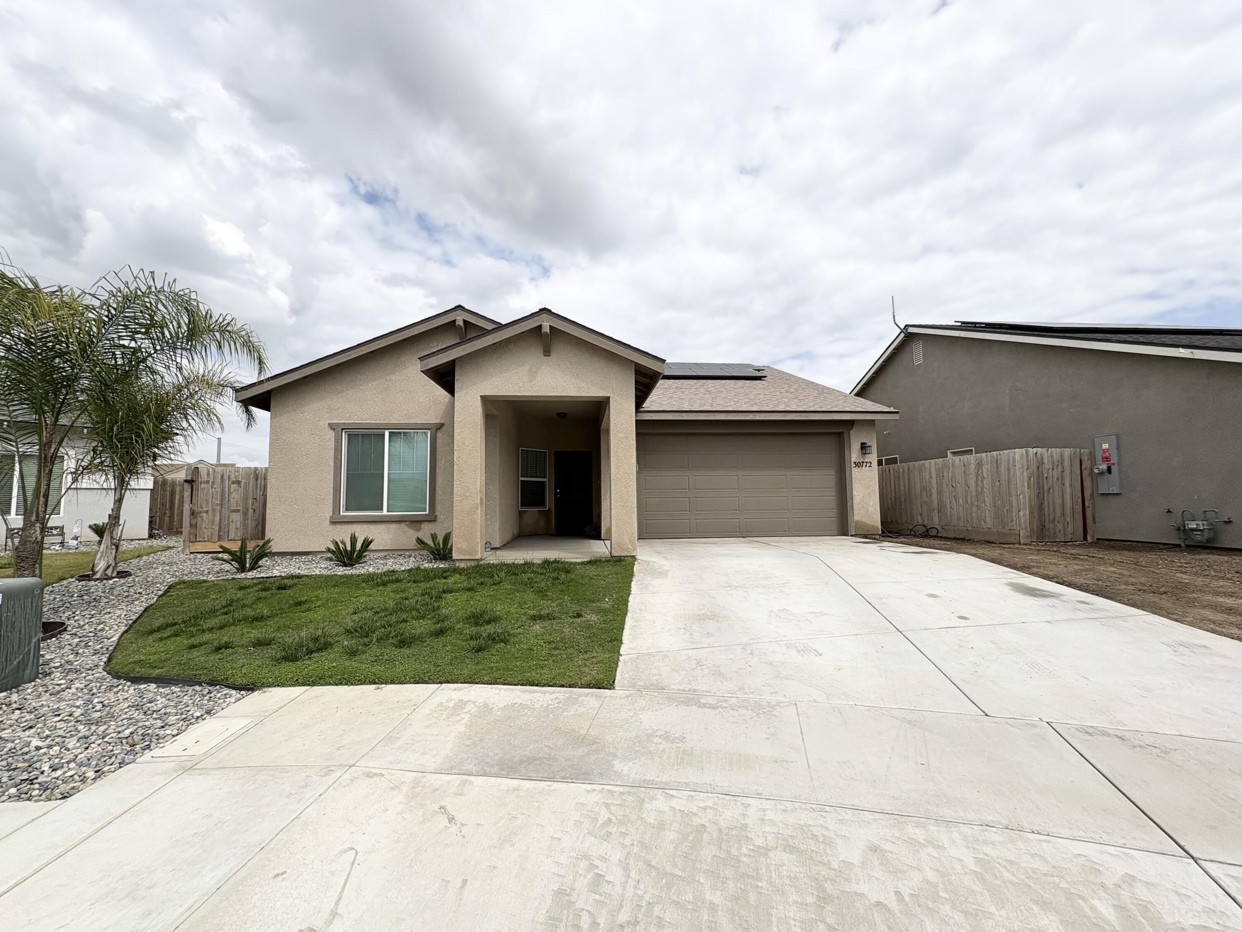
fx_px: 502
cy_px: 466
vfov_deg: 85.7
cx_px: 621
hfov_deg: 102.1
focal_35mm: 14
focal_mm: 2.22
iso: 50
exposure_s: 1/2770
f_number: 2.2
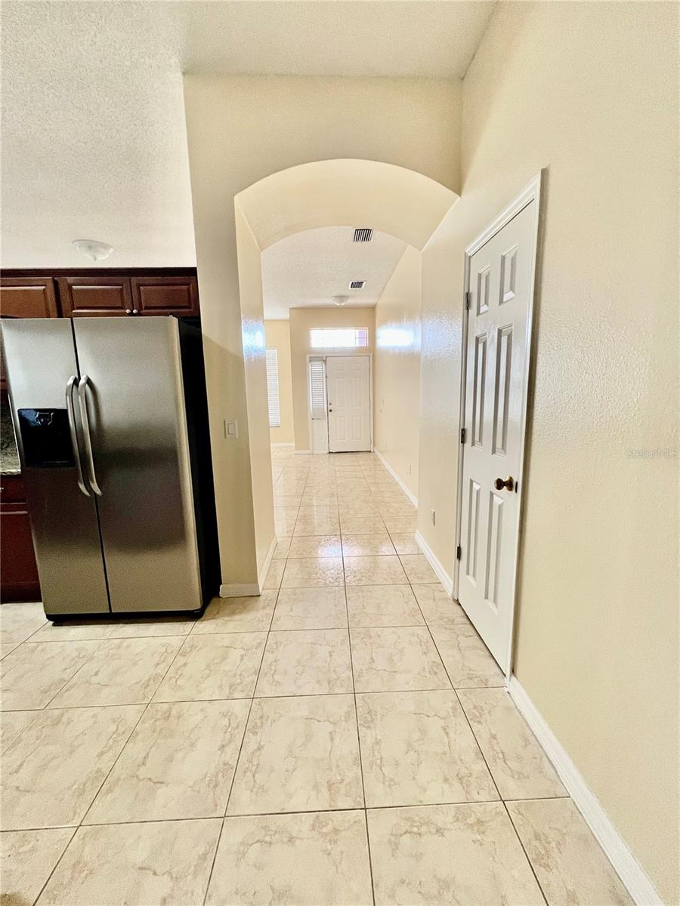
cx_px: 340
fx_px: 340
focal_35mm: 13
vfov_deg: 106.2
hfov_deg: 89.9
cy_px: 453
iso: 160
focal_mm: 1.57
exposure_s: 1/120
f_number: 1.8
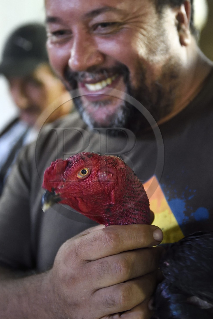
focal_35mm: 53
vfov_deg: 37.5
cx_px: 96
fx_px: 471
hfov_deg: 25.5
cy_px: 155
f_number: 2.8
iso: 3200
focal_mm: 48
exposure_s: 1/30
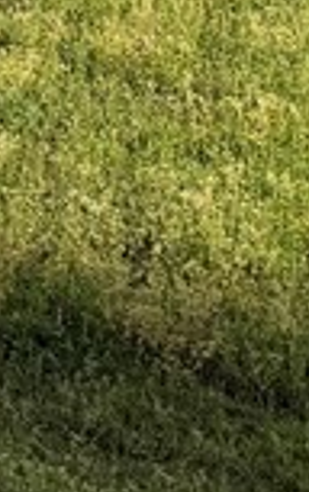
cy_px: -476
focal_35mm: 170
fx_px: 2284
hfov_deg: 6.3
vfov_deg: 11.2
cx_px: -921
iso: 80
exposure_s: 1/4975
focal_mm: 6.76
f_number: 1.78
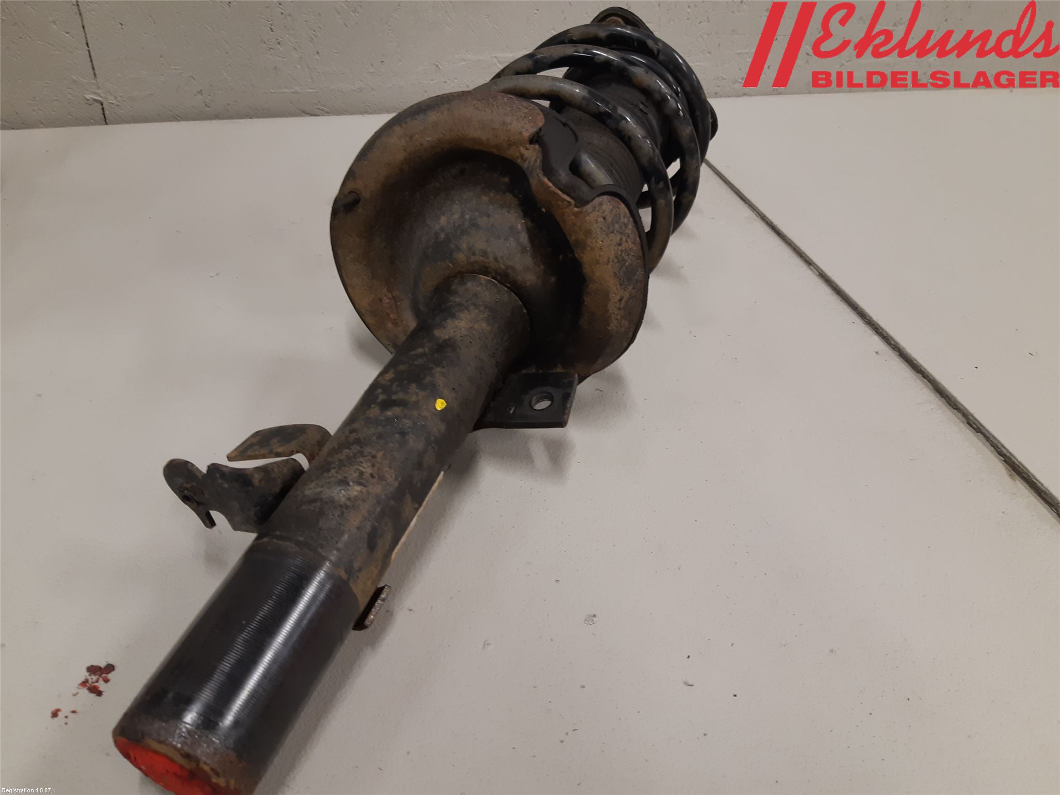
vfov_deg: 53.1
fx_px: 796
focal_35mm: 26
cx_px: 530
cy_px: 398
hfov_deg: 67.3
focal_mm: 3.93
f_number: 1.7
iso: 100
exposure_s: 1/50
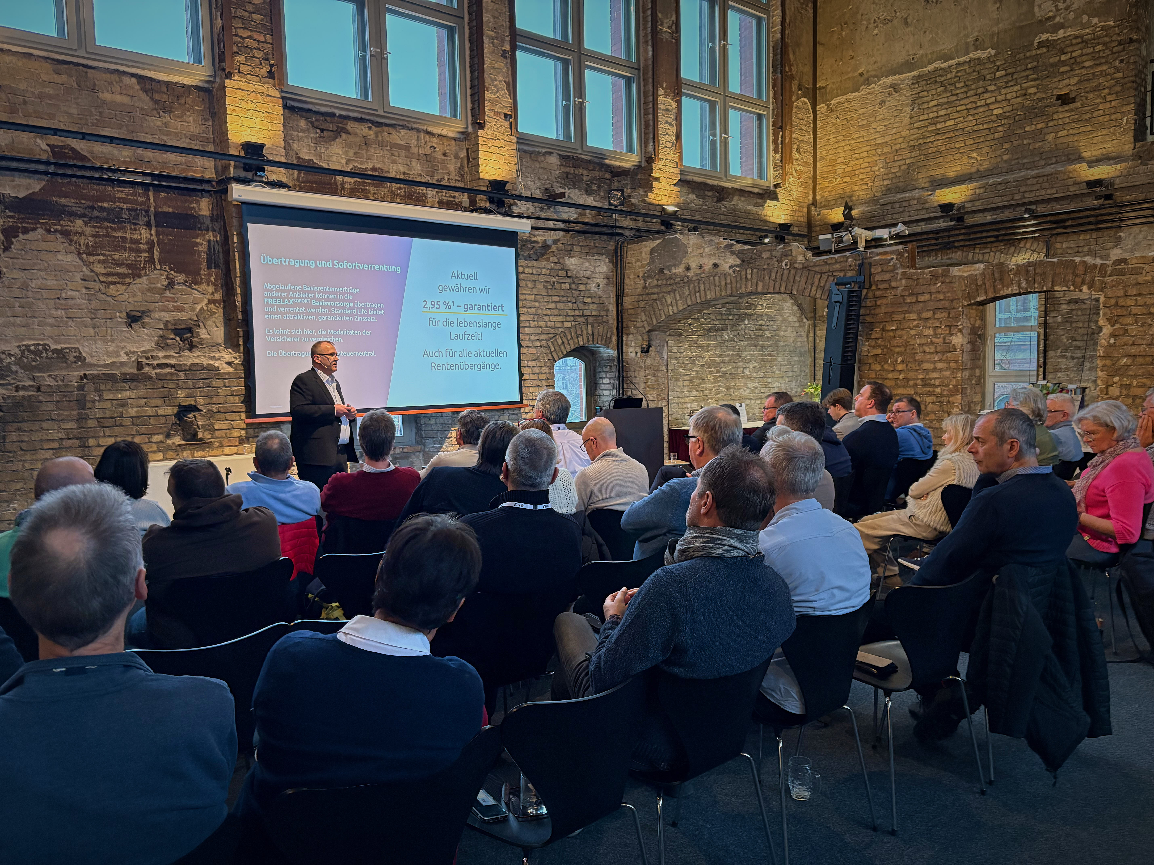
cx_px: 577
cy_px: 432
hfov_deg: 67.3
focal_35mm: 26
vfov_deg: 53.1
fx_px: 867
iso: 320
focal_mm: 5.96
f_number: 1.6
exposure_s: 1/50
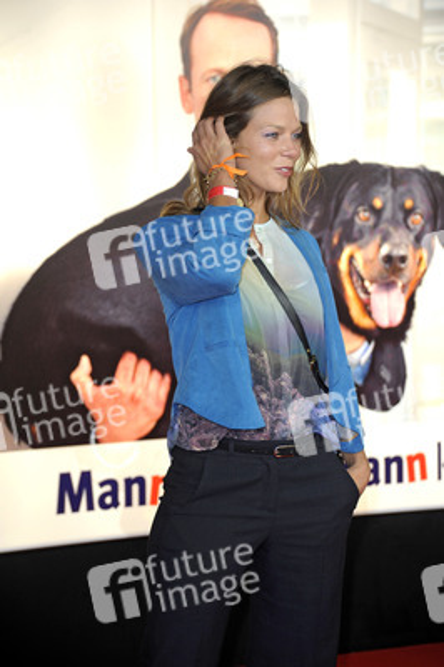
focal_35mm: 122
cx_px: 222
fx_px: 2261
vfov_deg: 16.8
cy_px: 334
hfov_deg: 11.2
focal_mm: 122
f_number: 5.6
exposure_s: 1/160
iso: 800
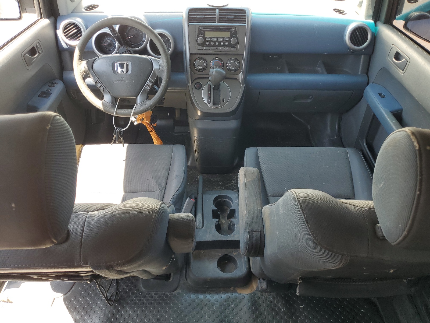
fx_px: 323
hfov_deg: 67.3
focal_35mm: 26
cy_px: 162
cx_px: 215
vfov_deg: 53.1
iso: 50
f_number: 1.5
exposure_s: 1/208
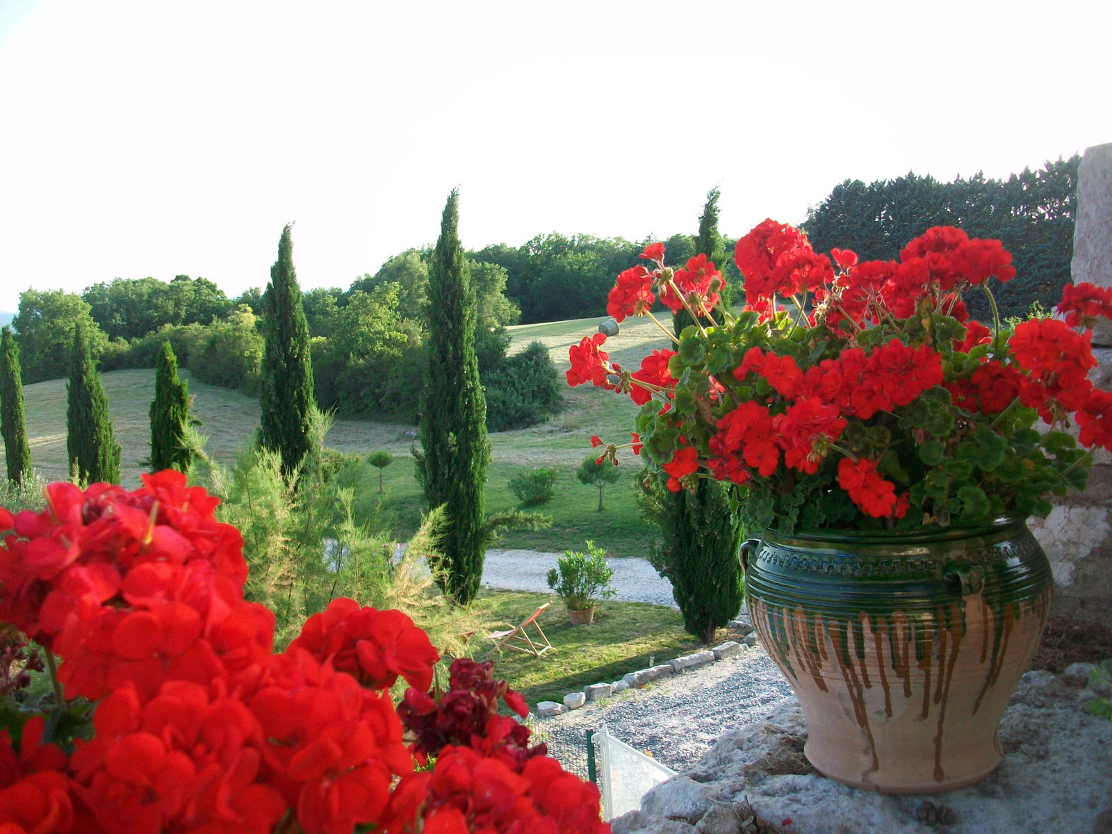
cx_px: 556
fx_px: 1028
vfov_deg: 44.2
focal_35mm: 32
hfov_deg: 56.8
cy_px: 417
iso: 64
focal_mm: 5.7
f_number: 2.8
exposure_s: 1/160
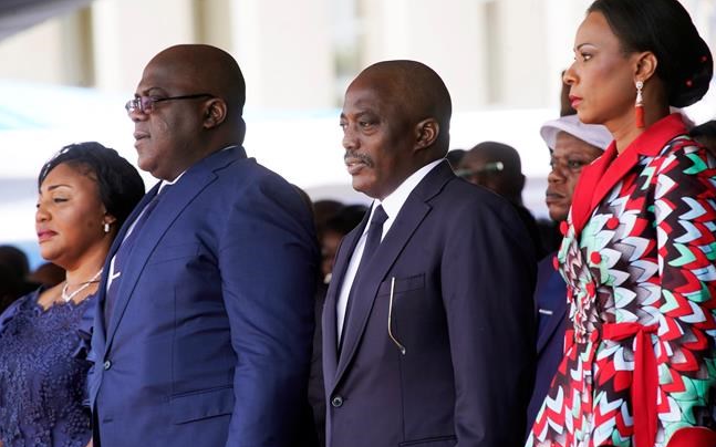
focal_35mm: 410
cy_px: 221
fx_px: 7998
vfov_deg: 3.2
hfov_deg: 5.1
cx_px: 359
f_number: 10
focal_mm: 400
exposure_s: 1/200
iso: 500
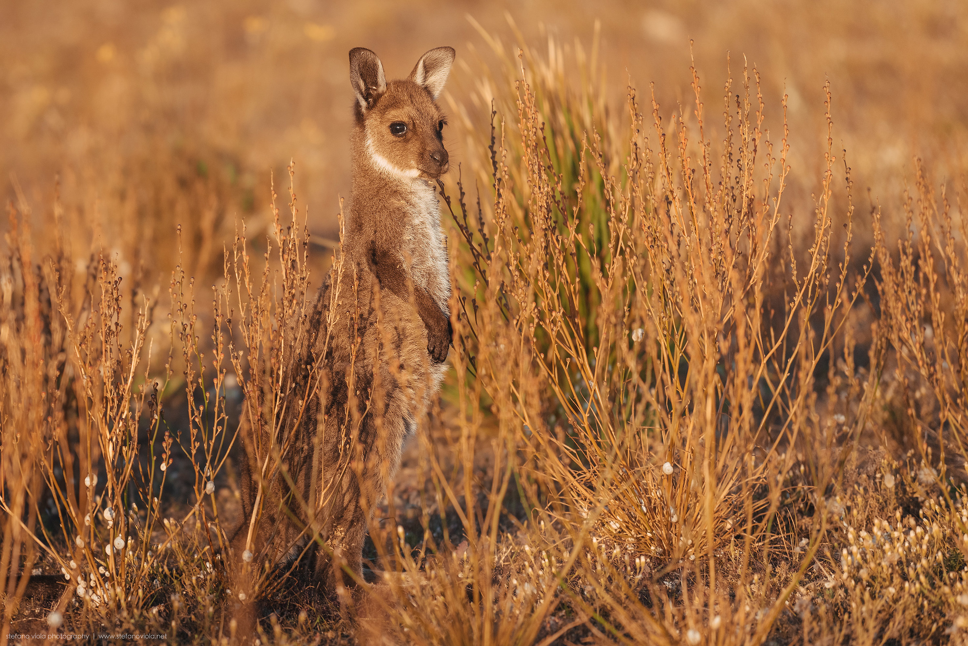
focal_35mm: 200
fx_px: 5378
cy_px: 323
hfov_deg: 10.3
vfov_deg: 6.9
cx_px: 484
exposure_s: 1/200
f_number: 4
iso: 200
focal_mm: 200
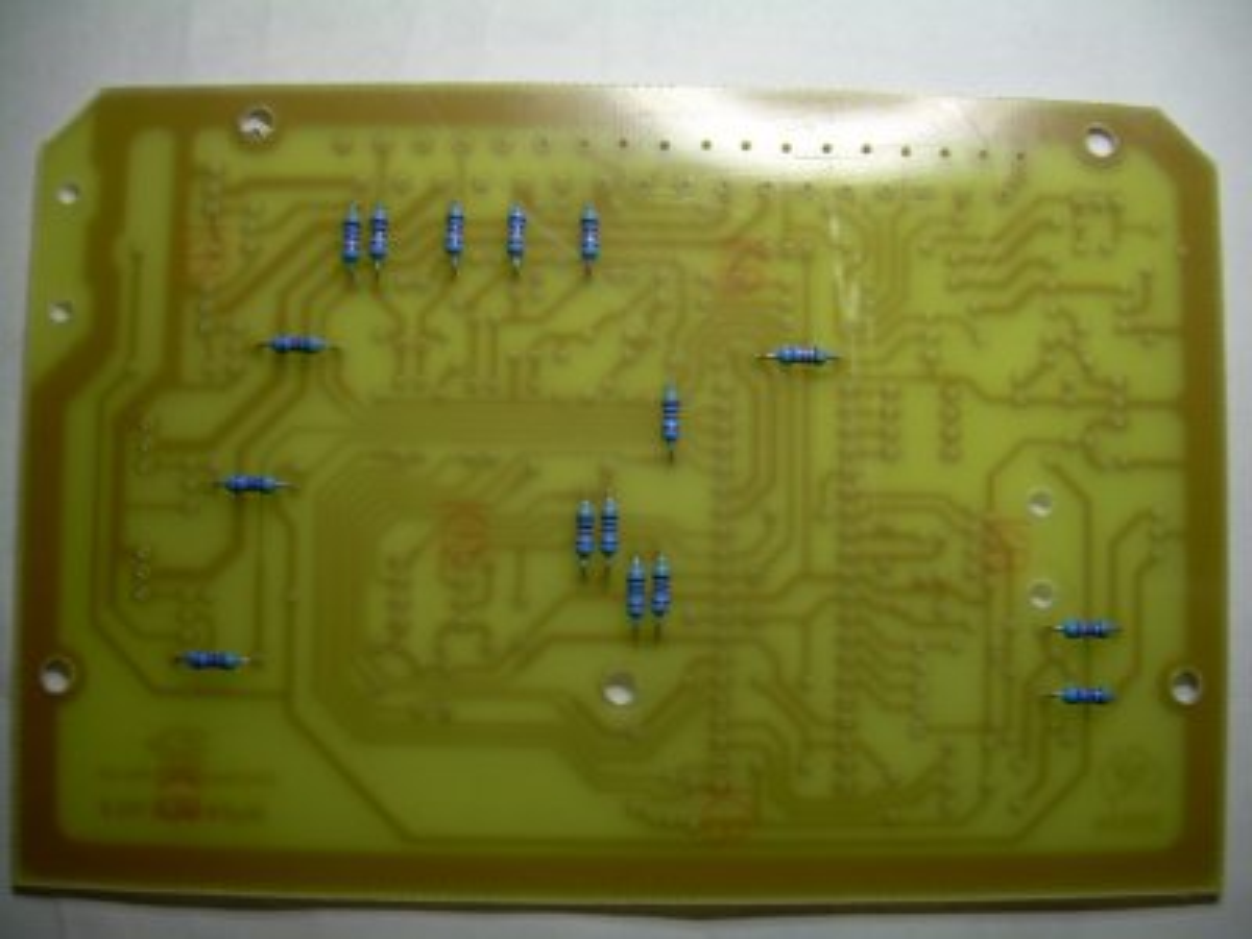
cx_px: 626
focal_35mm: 38
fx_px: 1374
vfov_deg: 37.7
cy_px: 470
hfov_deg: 49.0
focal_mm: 6.3
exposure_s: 1/30
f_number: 2.8
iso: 50
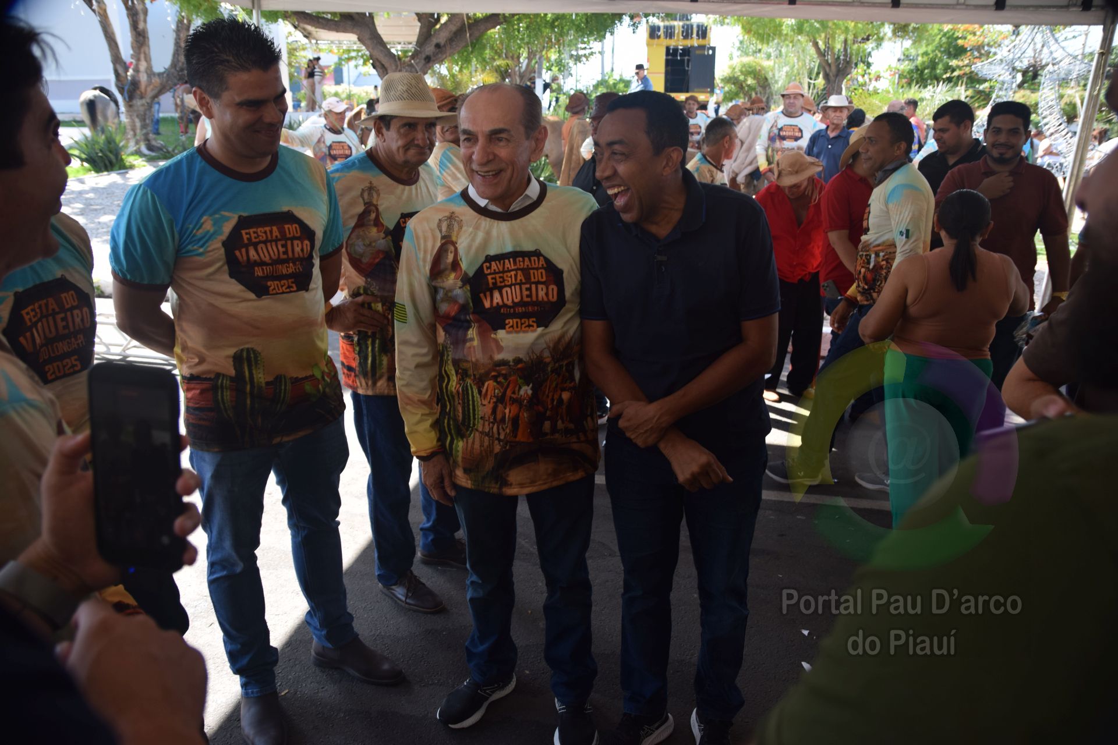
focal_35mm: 26
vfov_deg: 50.4
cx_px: 559
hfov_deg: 70.4
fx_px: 792
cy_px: 372
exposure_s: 1/250
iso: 100
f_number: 3.2
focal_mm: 17
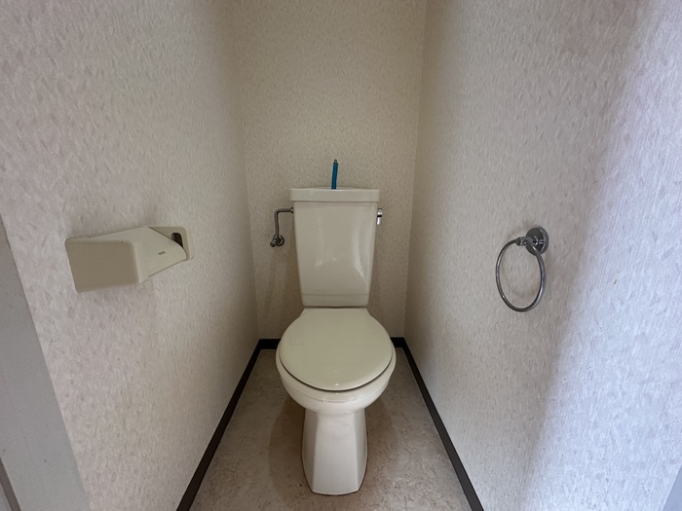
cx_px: 341
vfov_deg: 85.7
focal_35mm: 14
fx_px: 276
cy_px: 256
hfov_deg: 102.1
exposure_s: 1/120
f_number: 2.2
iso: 320
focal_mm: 2.22
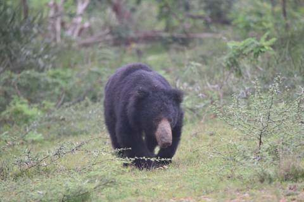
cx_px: 152
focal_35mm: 600
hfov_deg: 3.4
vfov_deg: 2.3
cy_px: 101
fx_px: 5066
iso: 900
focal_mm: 600
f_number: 6.3
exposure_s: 1/125
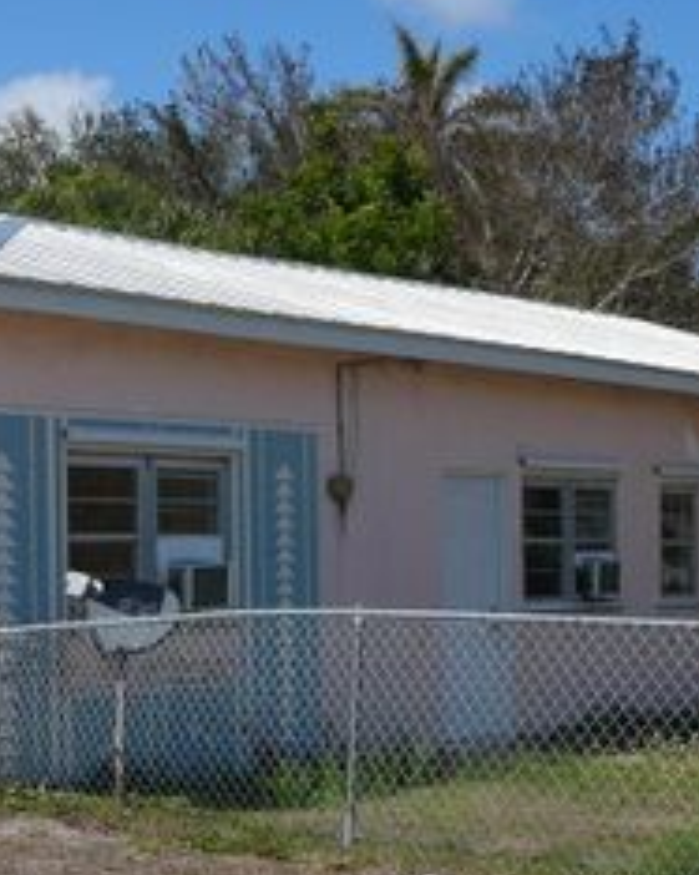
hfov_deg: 20.7
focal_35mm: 73
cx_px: 135
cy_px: 581
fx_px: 1889
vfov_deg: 25.9
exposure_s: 1/800
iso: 80
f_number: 5
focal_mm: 5.2
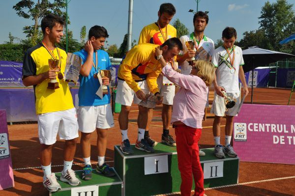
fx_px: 258
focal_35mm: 32
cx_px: 148
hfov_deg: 59.5
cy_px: 98
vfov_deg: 41.6
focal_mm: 21
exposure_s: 1/400
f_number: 10
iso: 200
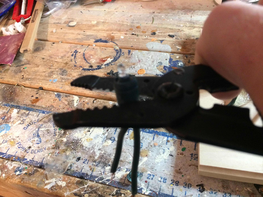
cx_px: 132
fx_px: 220
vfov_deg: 48.2
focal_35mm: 29
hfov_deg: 61.7
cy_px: 98
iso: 320
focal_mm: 4.15
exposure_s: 1/24
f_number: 2.2
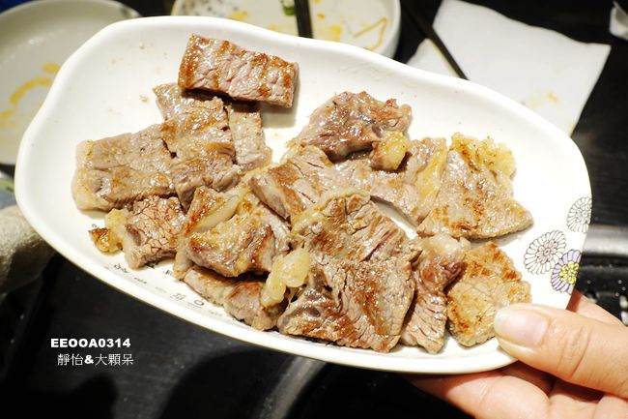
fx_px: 1134
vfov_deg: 20.9
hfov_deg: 31.0
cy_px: 210
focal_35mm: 65
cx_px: 314
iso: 800
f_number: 6.3
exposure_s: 1/50
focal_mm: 23.9
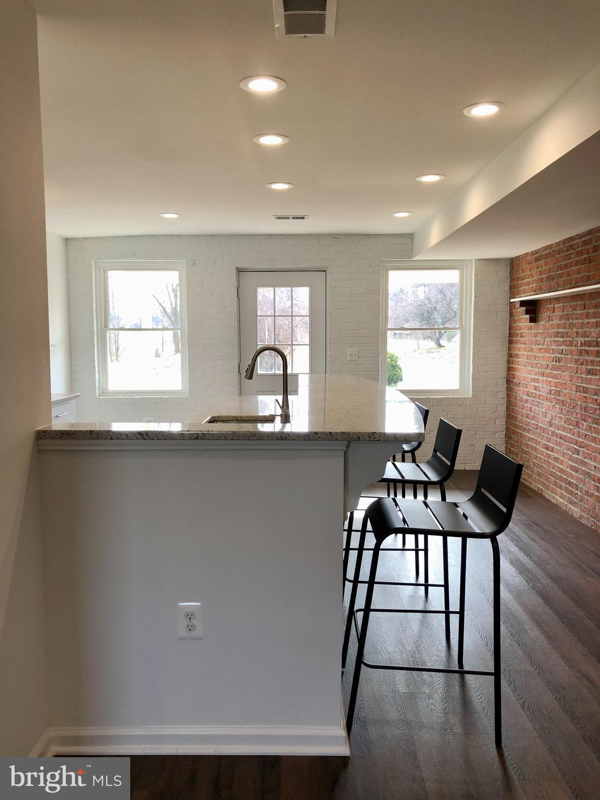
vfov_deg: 63.4
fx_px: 647
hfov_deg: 49.7
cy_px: 400
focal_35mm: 28
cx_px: 300
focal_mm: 3.99
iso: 40
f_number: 1.8
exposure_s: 1/100
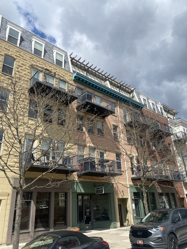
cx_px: 94
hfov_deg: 53.1
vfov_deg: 67.3
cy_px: 124
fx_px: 187
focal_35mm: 26
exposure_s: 1/3846
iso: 32
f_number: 1.8
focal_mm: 4.25
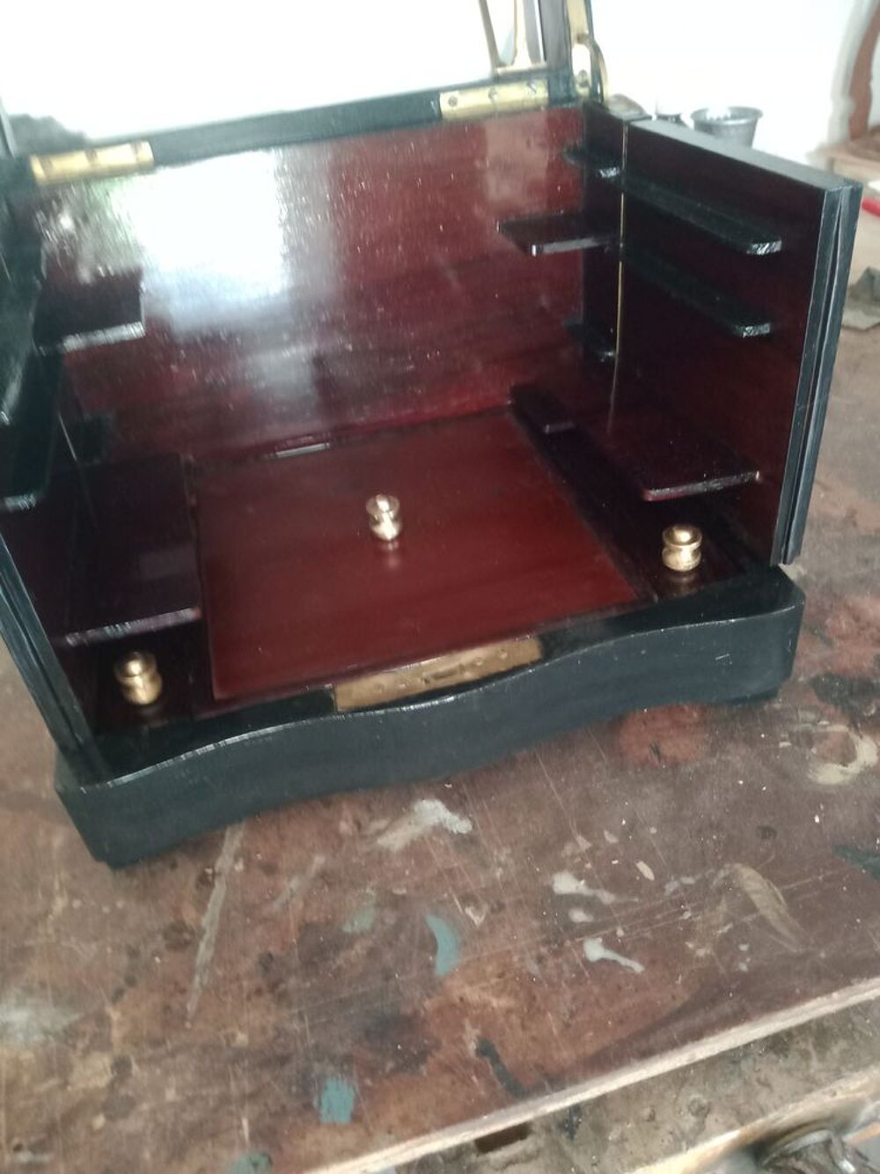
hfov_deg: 51.4
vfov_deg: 65.3
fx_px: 915
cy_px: 587
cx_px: 440
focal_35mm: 27
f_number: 2
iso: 982
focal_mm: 3.54
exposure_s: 1/25
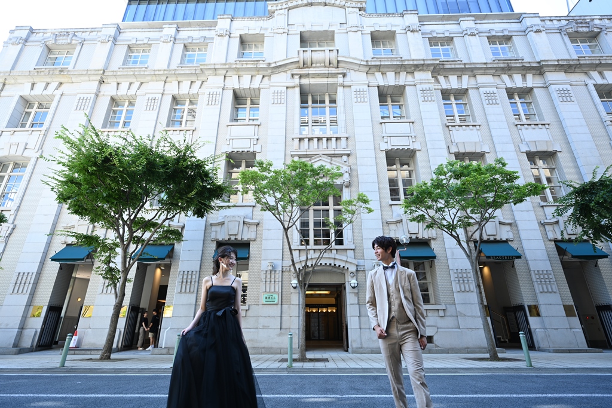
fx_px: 306
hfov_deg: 90.0
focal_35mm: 18
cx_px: 306
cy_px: 204
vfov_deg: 67.4
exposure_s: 1/125
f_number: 2.8
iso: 80
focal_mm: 18
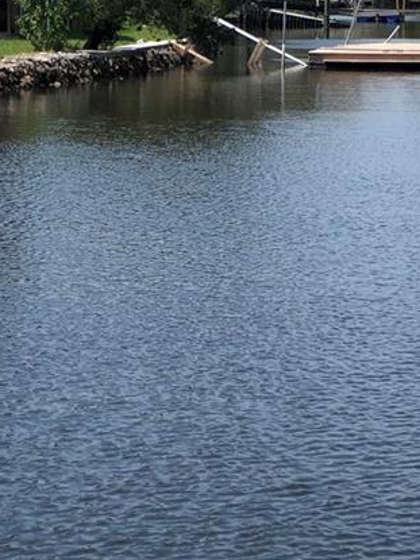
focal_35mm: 165
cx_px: 374
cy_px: -113
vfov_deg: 11.7
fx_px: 2671
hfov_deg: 9.0
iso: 20
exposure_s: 1/889
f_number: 2.8
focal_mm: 6.6
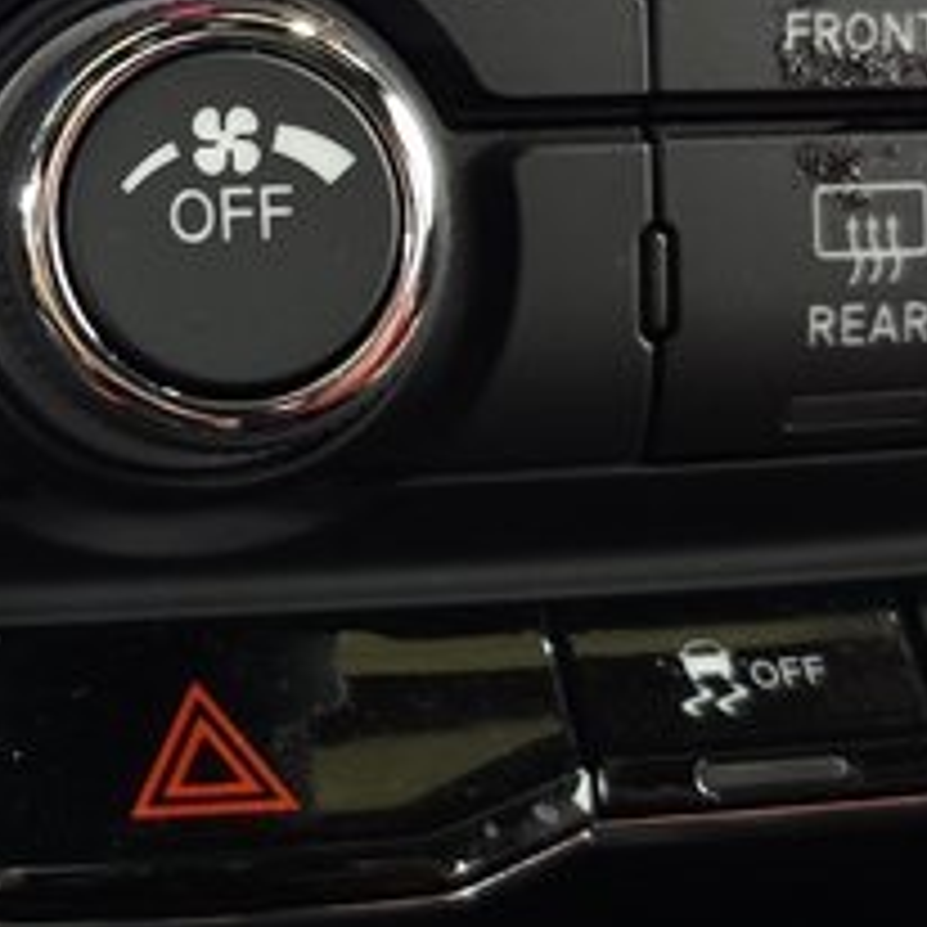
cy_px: 198
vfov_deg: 17.1
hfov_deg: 17.0
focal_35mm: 101
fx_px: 3060
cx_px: 108
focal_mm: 6.3
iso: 320
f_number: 1.7
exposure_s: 1/24
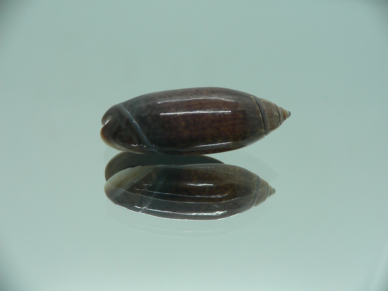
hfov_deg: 52.6
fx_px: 392
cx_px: 194
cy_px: 146
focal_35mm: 35
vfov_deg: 40.7
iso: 80
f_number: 2.8
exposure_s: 1/60
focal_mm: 4.6
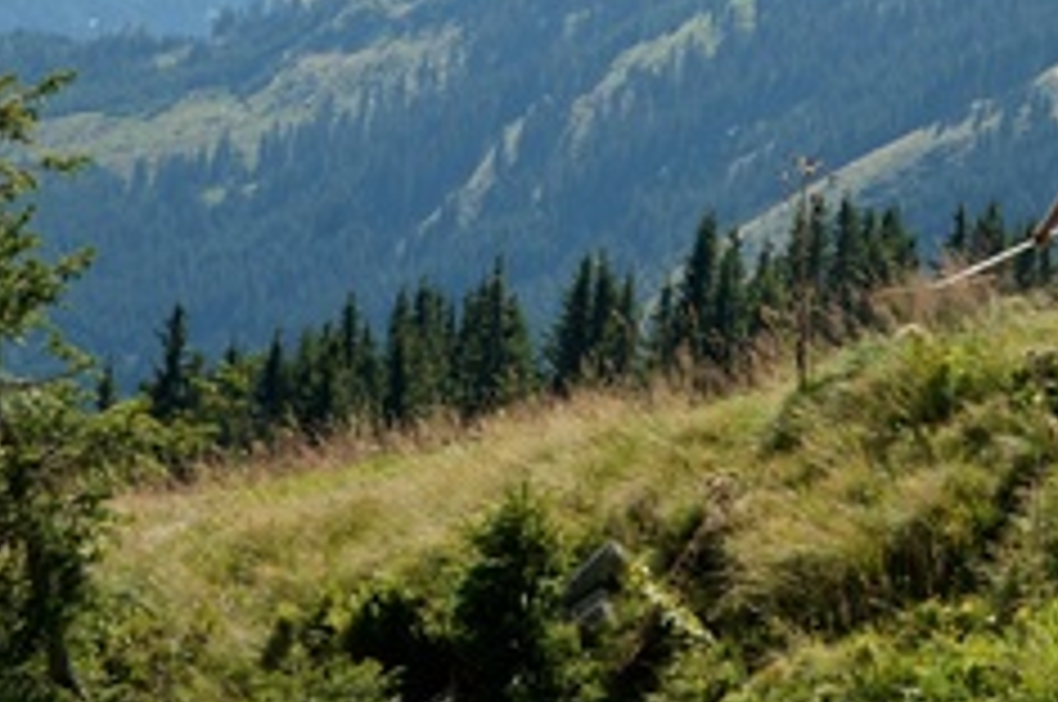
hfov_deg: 10.3
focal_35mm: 197
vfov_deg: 6.9
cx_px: 1175
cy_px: -32
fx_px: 5782
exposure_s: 1/125
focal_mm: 70
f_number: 9
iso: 100
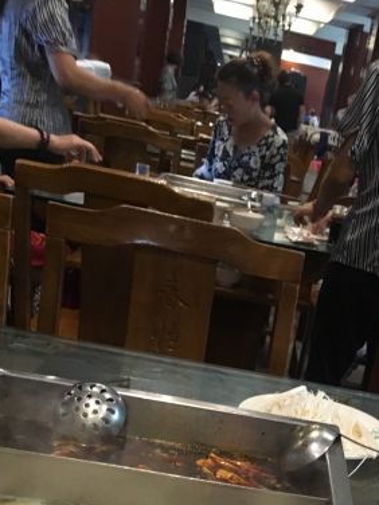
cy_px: 462
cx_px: 318
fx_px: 788
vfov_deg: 33.5
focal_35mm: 54
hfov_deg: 26.4
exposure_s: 1/25
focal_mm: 4.15
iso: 200
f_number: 2.2
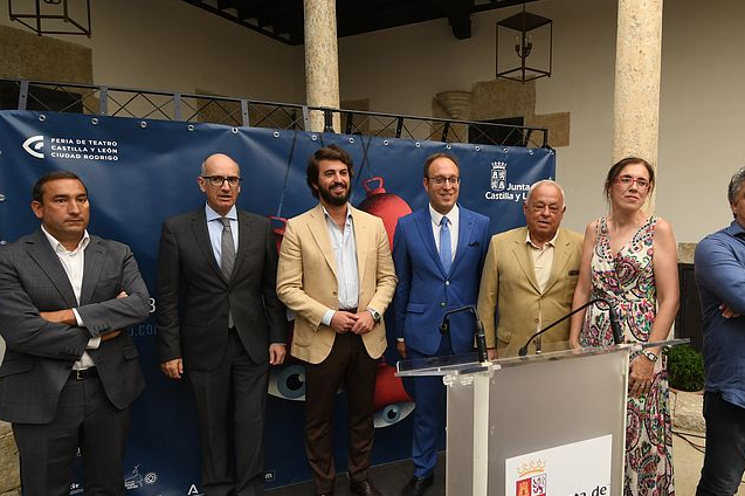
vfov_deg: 53.0
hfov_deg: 73.1
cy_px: 274
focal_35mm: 24
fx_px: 496
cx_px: 443
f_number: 5
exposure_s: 1/125
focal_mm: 12
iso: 400
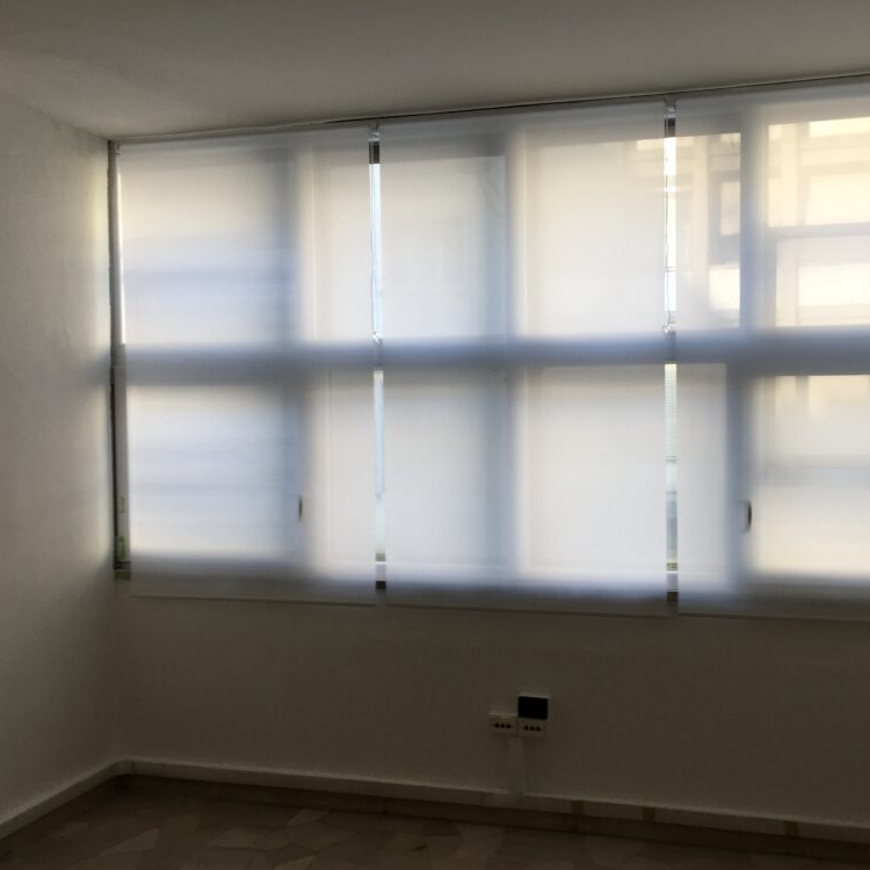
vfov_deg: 47.2
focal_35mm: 35
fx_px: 995
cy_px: 443
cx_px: 515
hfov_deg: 47.0
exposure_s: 1/50
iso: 25
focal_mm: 4.15
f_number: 2.2
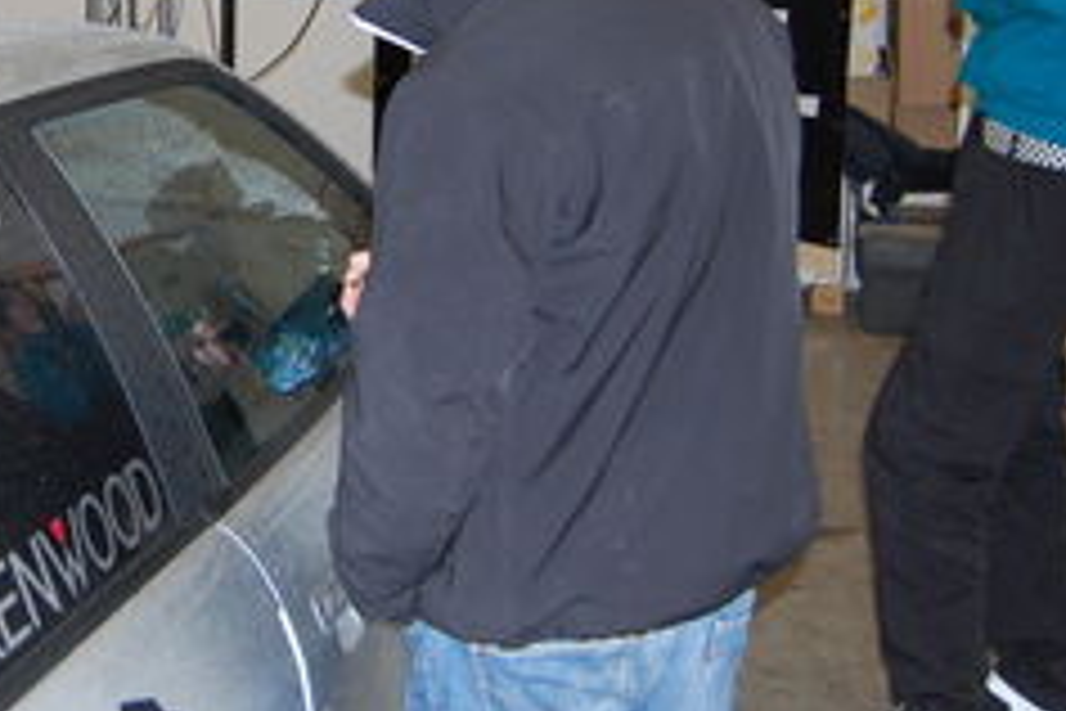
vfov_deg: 18.3
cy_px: 32
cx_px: 72
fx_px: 2161
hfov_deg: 26.6
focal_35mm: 73
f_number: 3.5
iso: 400
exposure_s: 1/60
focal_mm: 18
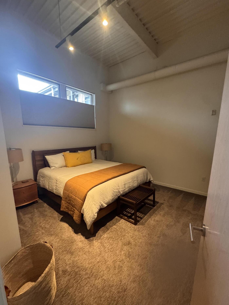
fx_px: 132
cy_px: 161
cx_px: 115
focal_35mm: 15
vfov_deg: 98.1
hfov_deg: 81.7
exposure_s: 1/60
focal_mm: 2.22
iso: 640
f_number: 2.2
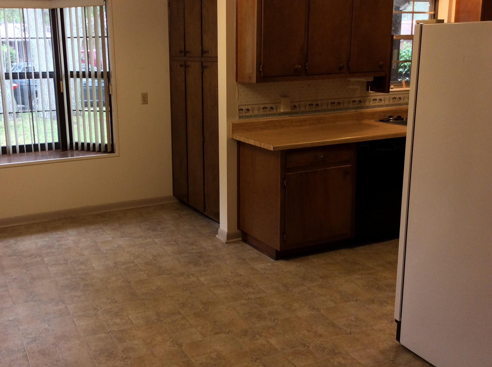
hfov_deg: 47.6
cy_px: 164
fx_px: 554
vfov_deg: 36.7
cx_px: 193
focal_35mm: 39
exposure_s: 1/24
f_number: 2.4
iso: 50
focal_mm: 3.3
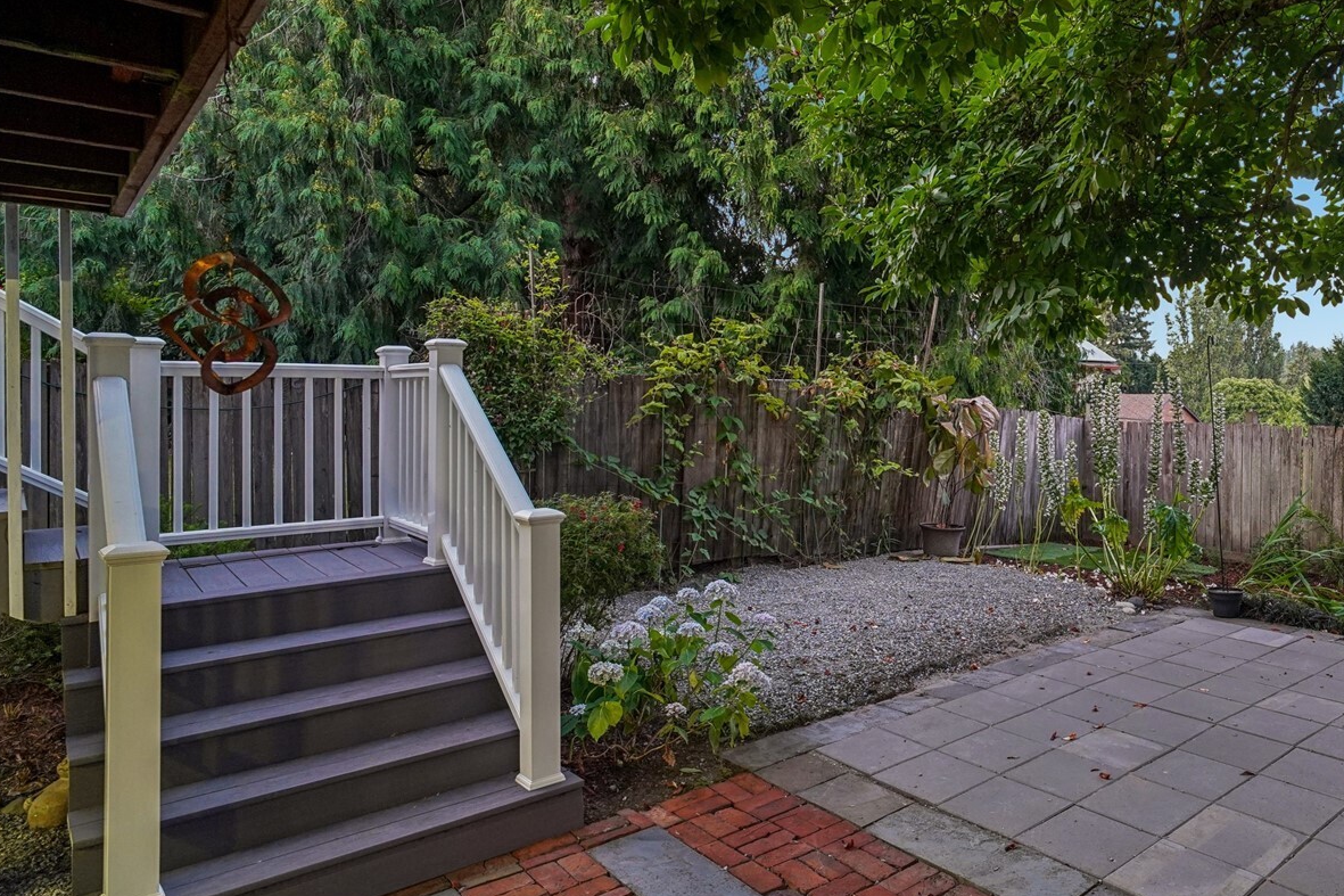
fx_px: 858
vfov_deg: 55.0
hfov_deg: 72.9
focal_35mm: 23
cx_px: 935
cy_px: 407
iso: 1600
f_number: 8
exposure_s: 1.3
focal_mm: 16
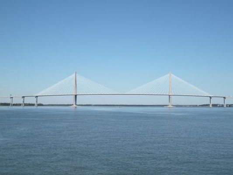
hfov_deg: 36.8
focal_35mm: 52
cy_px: 88
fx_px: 350
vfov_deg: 28.0
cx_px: 116
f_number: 8.4
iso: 80
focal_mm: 8.7
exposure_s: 1/350
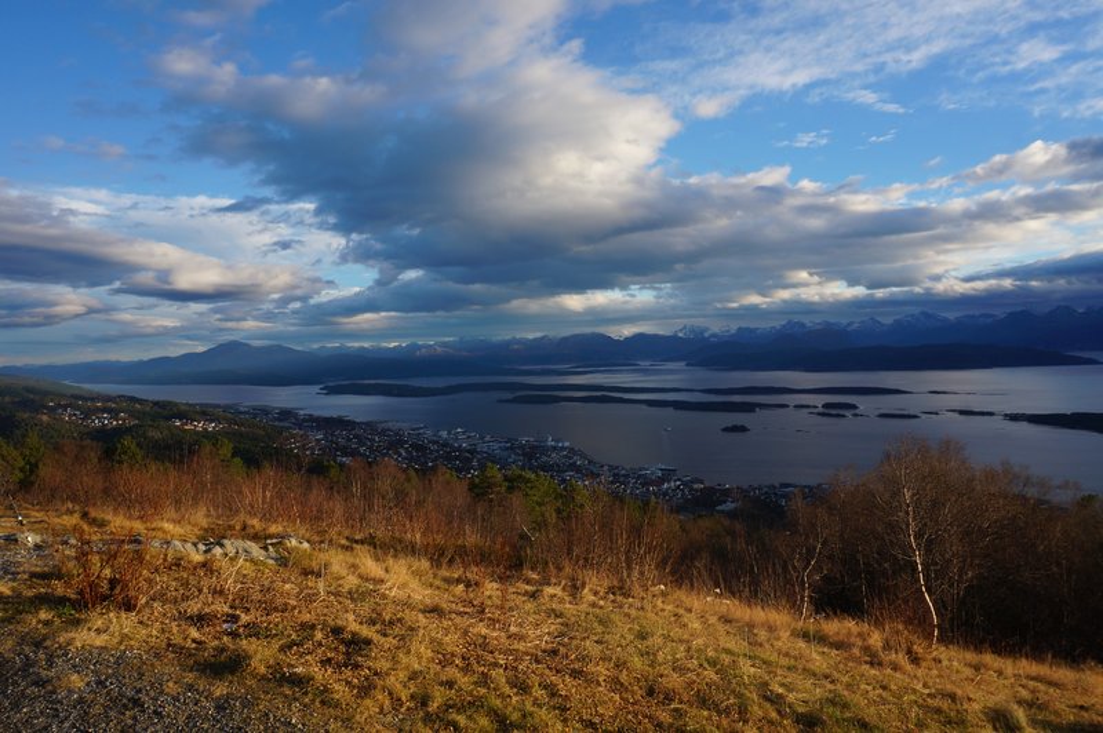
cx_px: 552
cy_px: 366
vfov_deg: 53.1
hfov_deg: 73.8
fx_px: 735
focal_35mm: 24
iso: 200
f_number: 16
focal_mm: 16
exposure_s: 1/80
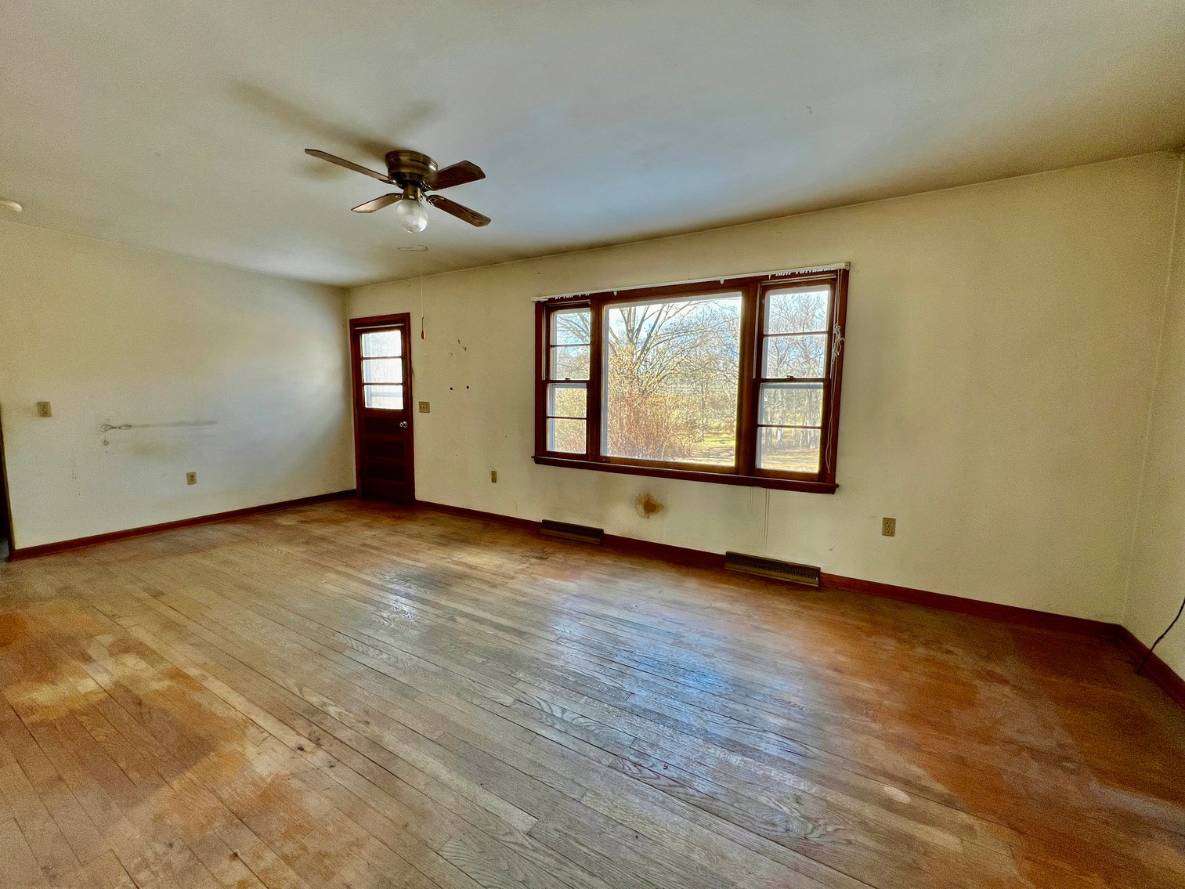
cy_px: 444
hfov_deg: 106.2
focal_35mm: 13
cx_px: 592
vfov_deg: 89.9
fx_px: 445
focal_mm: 1.57
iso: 32
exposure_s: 1/99
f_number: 1.8
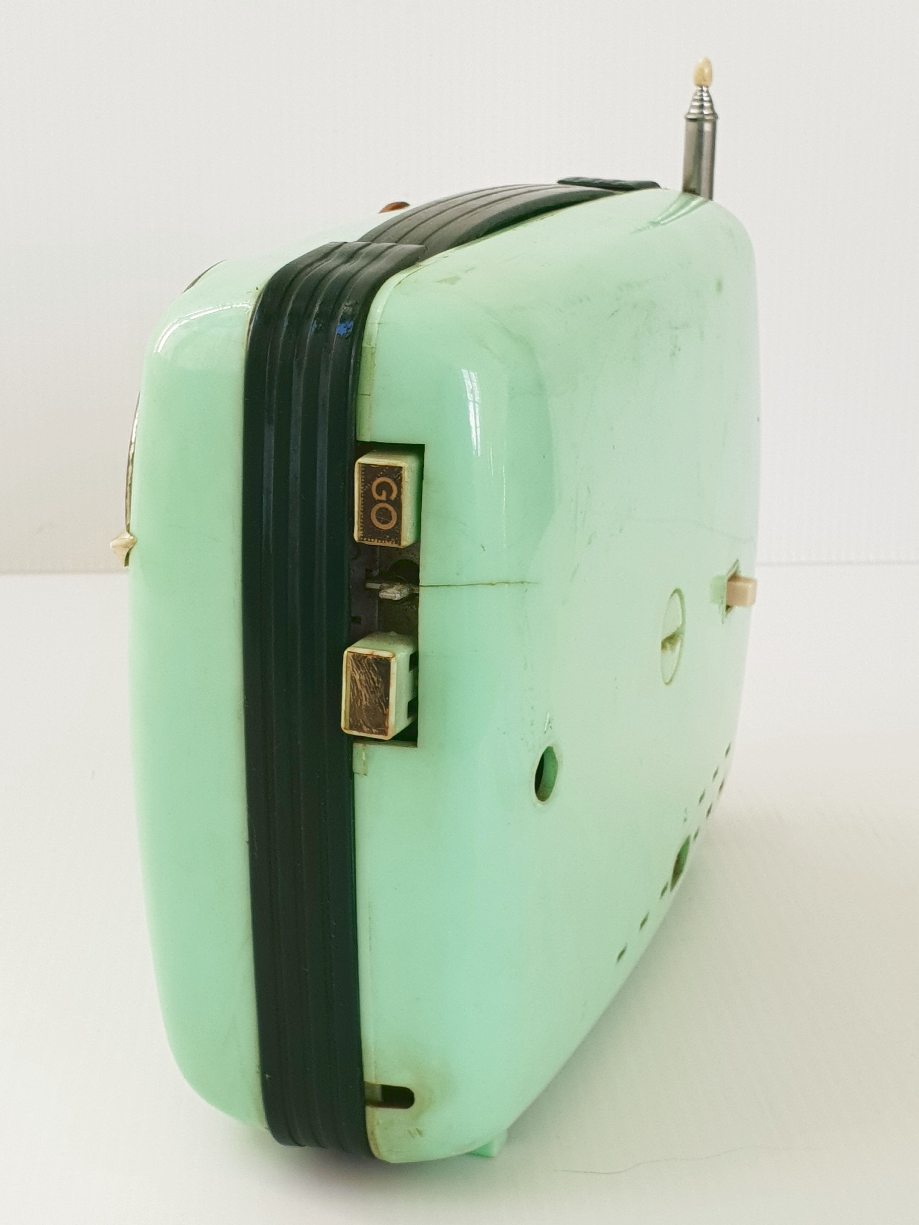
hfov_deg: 53.1
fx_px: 920
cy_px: 612
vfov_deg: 67.3
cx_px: 460
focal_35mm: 26
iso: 80
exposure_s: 1/120
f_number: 2.4
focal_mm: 4.3
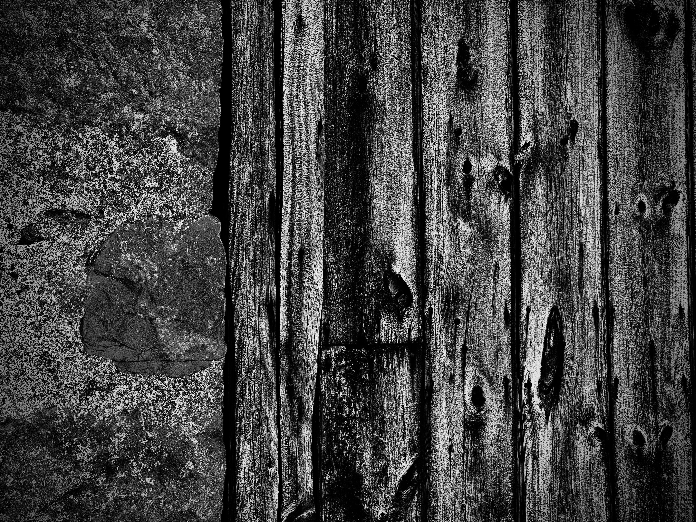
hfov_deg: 25.3
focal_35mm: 77
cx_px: 348
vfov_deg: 19.1
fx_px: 1548
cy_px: 261
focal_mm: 9
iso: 25
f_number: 2.8
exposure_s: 1/645
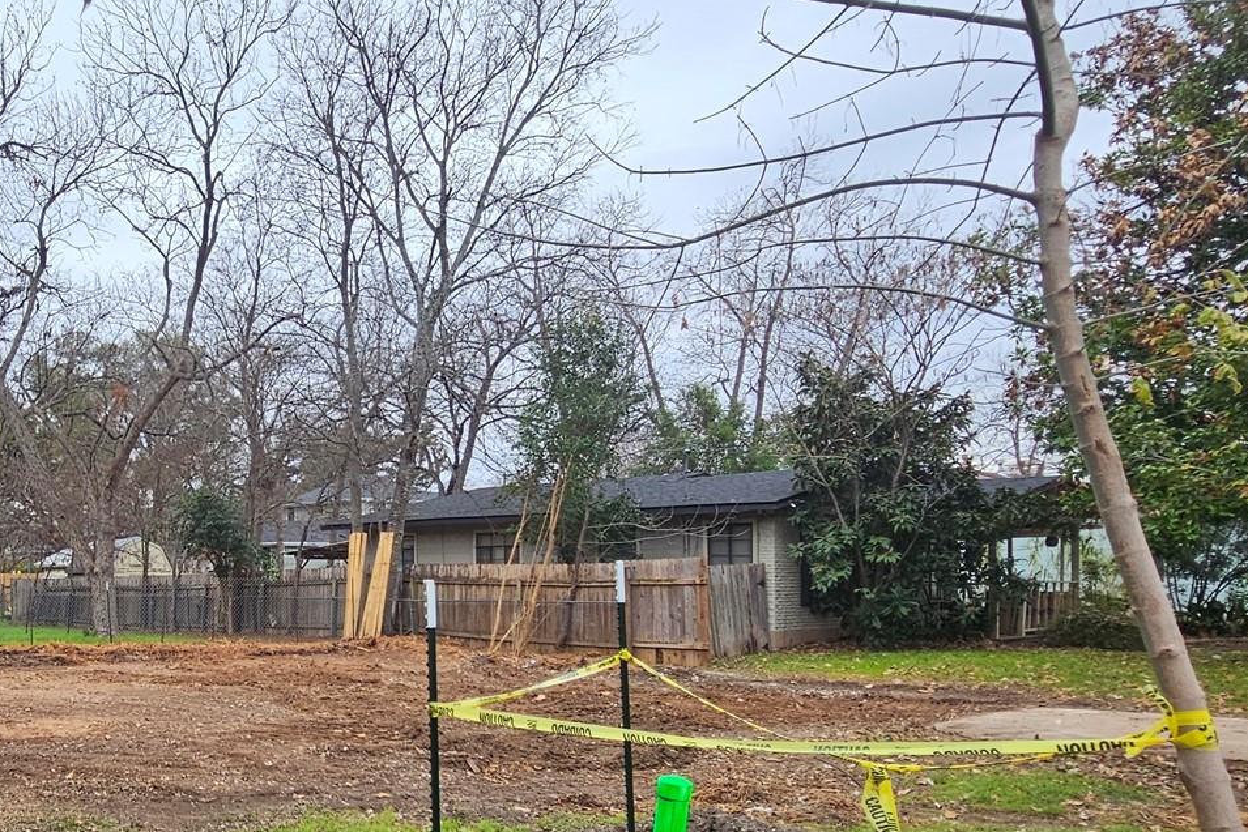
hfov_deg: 58.0
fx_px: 1005
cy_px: 562
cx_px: 222
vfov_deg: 44.3
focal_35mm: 29
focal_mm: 2.2
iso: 50
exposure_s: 1/332
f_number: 2.2
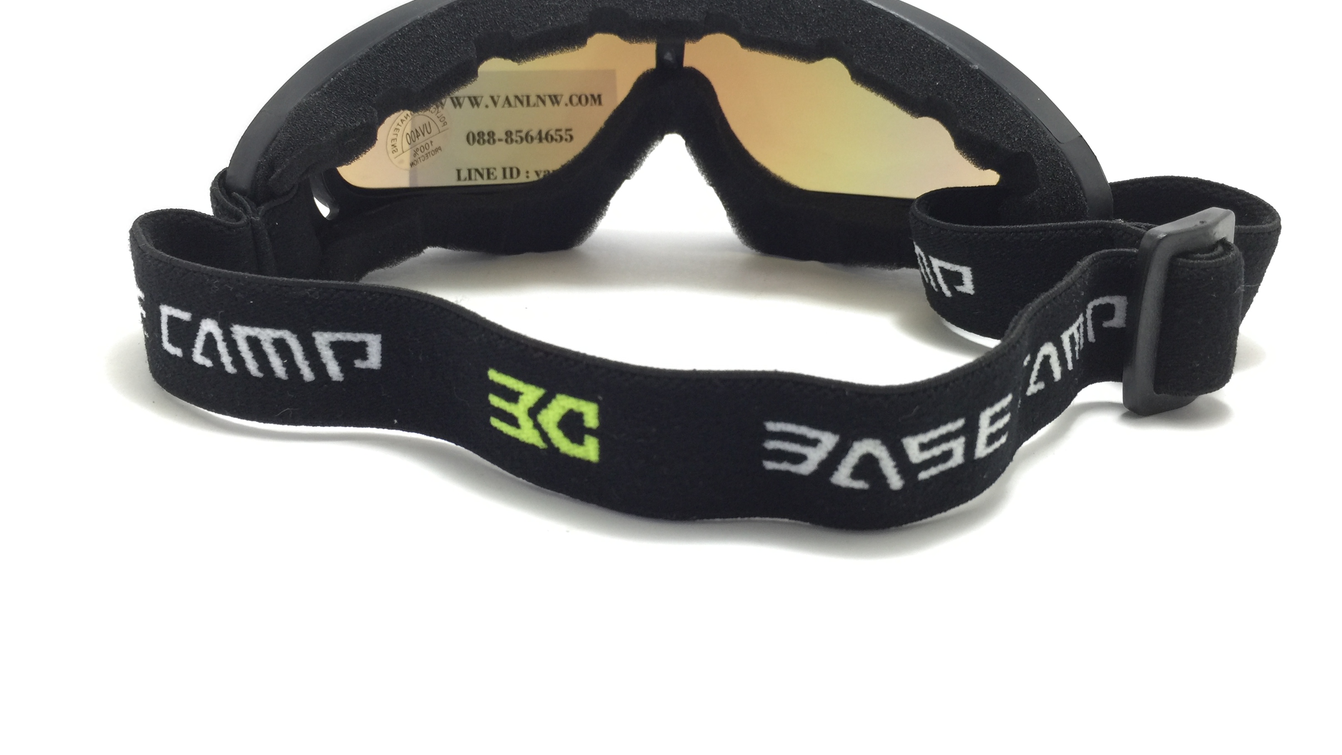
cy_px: 265
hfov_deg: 61.0
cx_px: 666
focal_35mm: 32
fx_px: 1139
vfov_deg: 36.4
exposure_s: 1/33
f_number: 2.2
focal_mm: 4.15
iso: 40
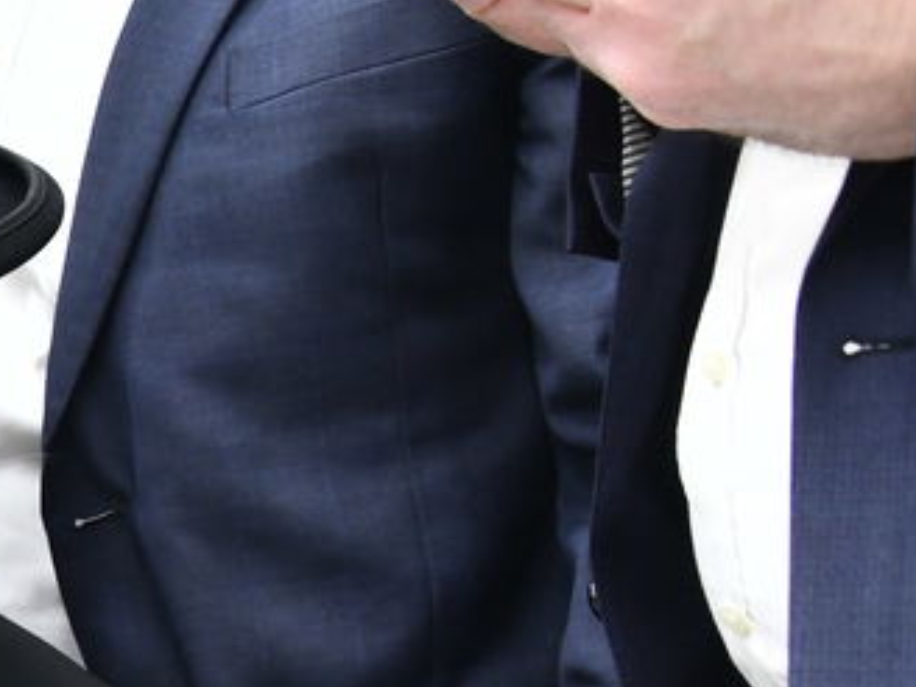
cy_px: 744
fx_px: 3043
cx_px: -1030
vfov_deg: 12.7
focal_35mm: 115
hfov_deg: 13.9
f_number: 5.6
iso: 800
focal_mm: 28
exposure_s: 1/100
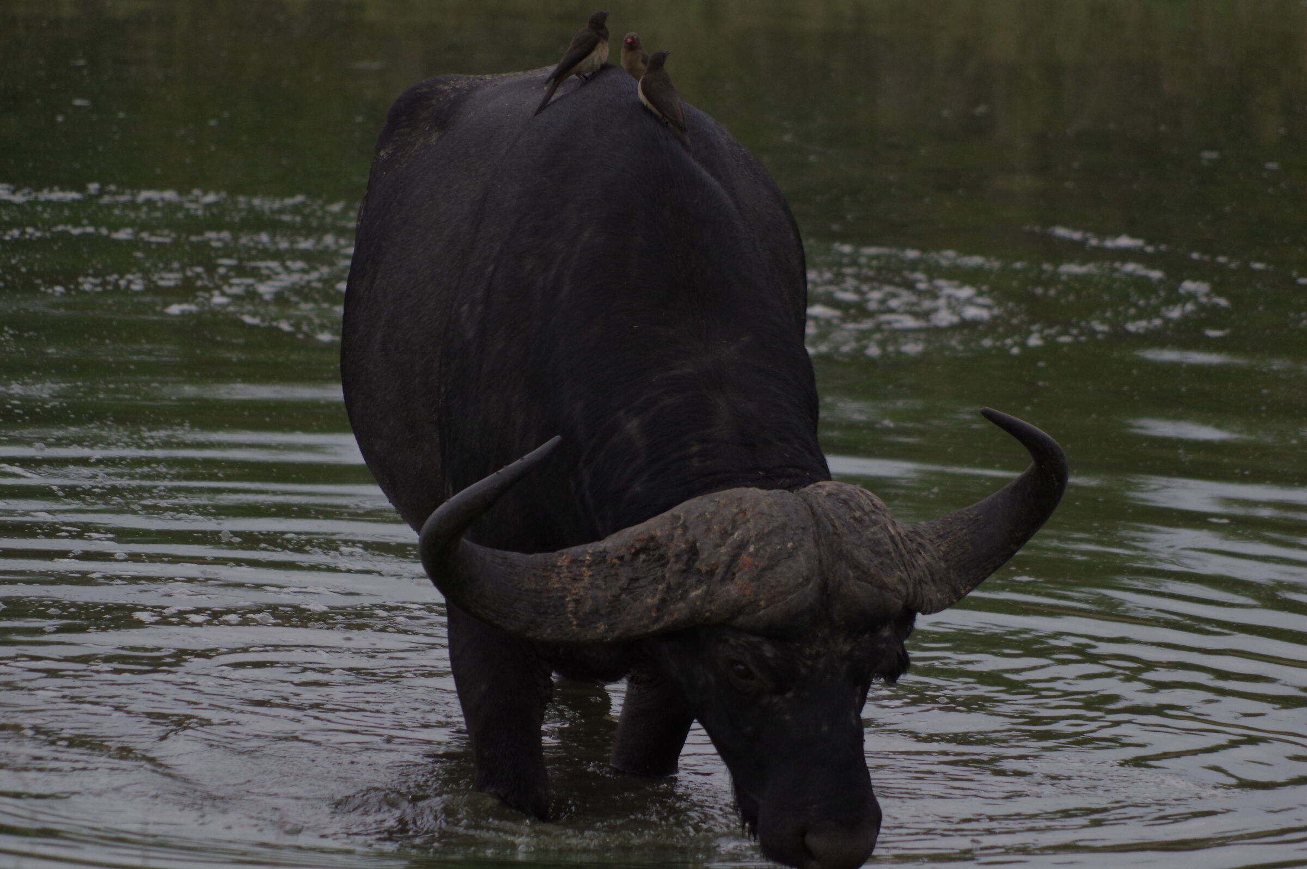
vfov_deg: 3.0
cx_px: 654
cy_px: 434
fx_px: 16324
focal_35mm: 450
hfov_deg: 4.6
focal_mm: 300
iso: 800
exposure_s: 1/3200
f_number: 5.8
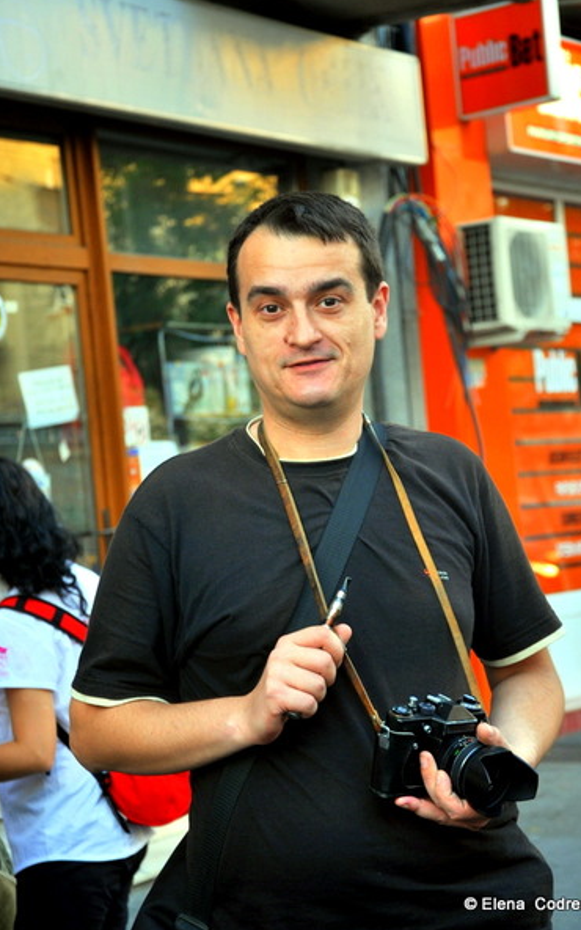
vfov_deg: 21.6
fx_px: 2432
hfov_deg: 13.6
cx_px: 301
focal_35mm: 96
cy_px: 462
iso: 200
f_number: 5.3
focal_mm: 62
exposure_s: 1/60
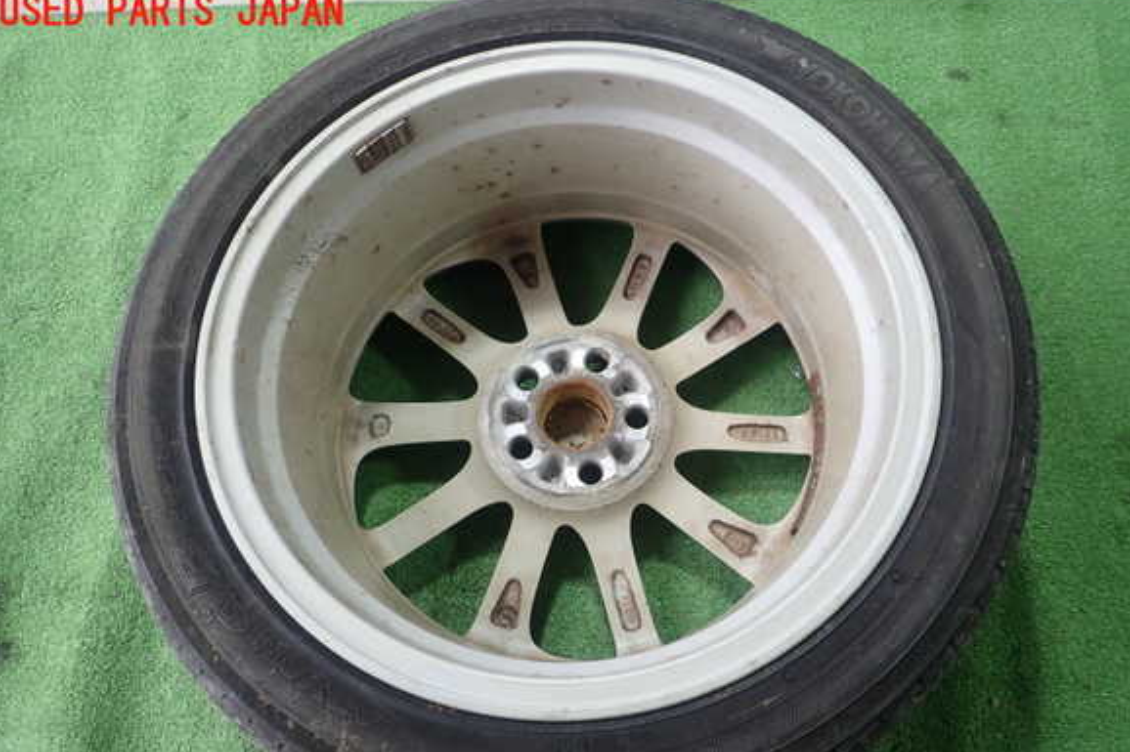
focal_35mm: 27
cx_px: 575
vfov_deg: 47.8
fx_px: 847
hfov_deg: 67.4
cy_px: 428
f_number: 2
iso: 160
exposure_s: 1/60
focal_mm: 4.5
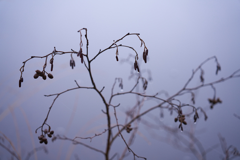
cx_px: 120
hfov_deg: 27.0
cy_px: 80
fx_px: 500
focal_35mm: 75
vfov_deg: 18.2
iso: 100
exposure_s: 1/30
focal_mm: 75
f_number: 2.8
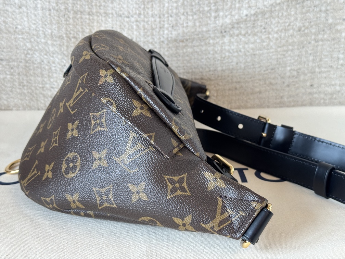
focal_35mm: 48
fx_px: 478
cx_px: 172
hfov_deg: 39.7
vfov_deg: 30.3
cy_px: 130
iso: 64
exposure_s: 1/50
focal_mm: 6.76
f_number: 1.78
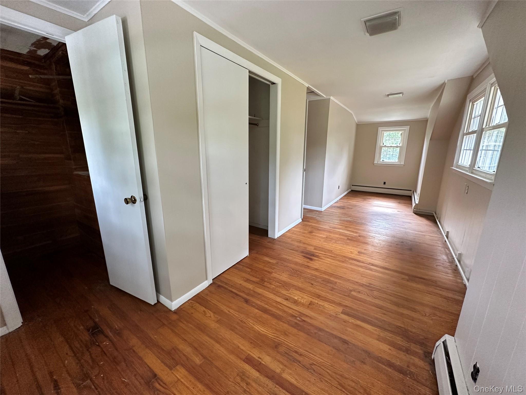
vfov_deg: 85.7
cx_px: 263
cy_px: 198
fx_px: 213
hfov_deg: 102.1
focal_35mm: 14
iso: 250
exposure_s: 1/99
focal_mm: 2.22
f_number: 2.2
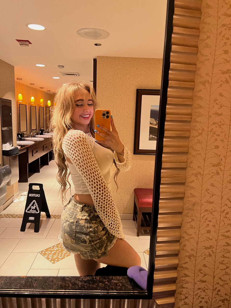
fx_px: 231
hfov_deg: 53.1
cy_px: 154
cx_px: 116
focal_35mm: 26
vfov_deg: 67.3
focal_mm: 5.7
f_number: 1.5
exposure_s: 1/40
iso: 400
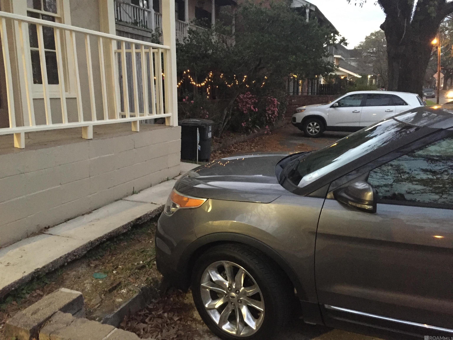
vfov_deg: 48.2
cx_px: 226
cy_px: 170
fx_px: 380
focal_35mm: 29
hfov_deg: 61.7
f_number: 2.2
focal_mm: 4.15
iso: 400
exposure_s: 1/15
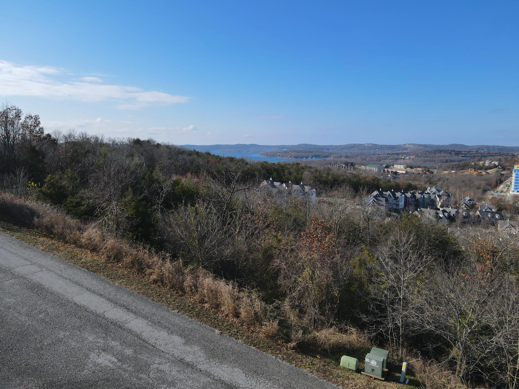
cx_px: 260
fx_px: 360
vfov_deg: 56.8
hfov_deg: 71.6
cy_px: 194
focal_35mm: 24
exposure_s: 1/800
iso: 100
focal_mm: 4.5
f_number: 2.8
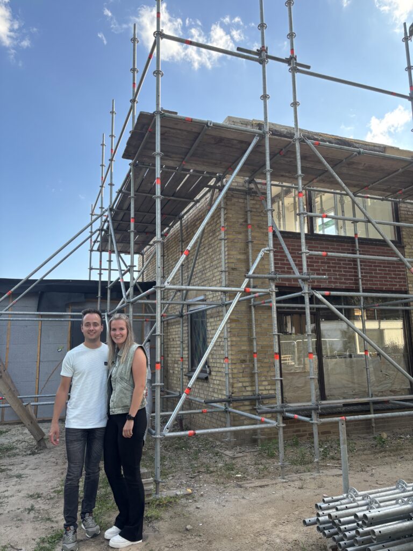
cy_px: 276
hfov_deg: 53.1
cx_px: 206
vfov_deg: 67.3
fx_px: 414
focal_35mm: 26
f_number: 1.6
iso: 50
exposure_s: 1/473
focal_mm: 5.96
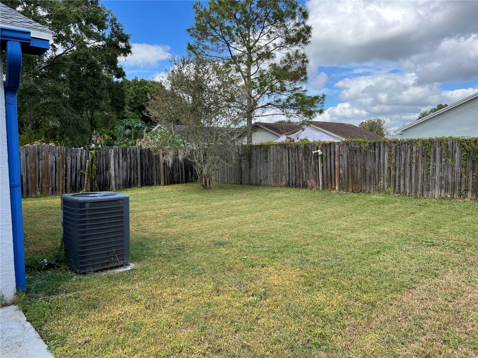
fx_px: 359
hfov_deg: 67.3
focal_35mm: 26
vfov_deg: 53.1
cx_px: 239
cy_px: 179
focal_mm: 5.7
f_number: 1.5
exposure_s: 1/1698
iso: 50
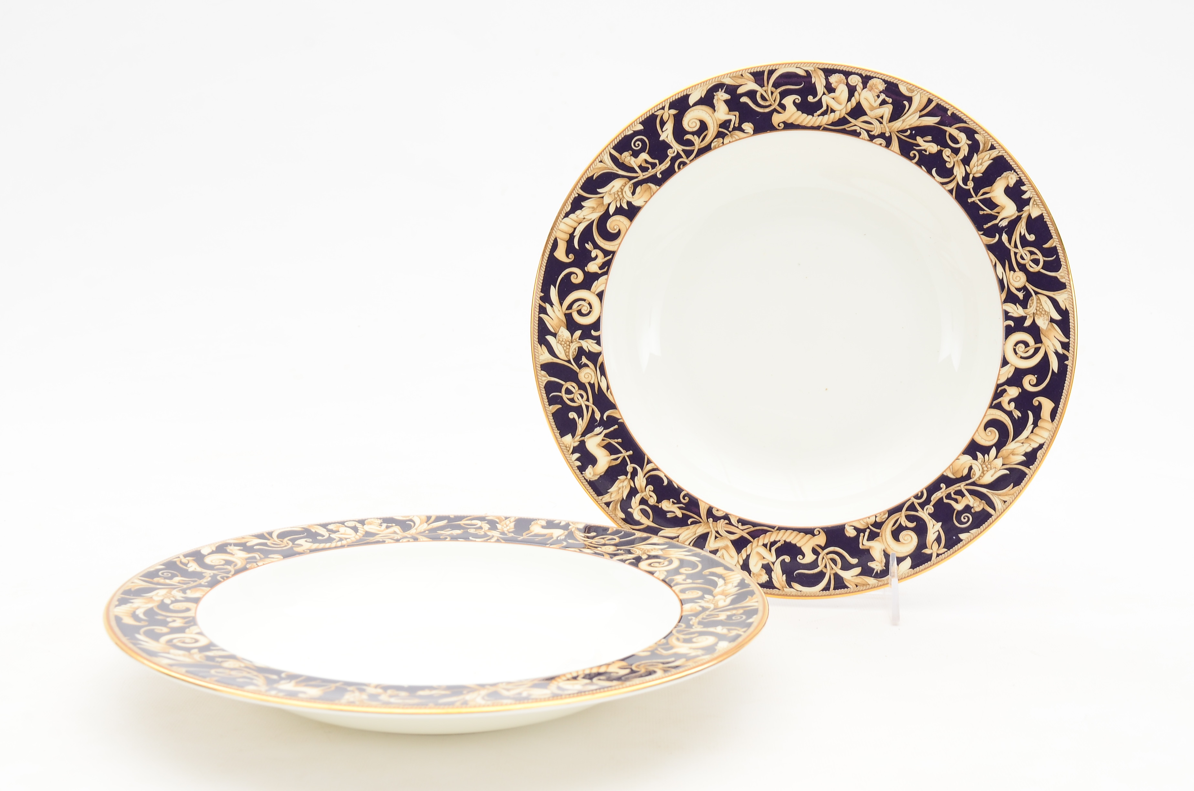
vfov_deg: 28.0
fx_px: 1589
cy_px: 396
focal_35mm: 48
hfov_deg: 41.2
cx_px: 597
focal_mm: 32
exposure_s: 1/80
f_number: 11
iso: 250
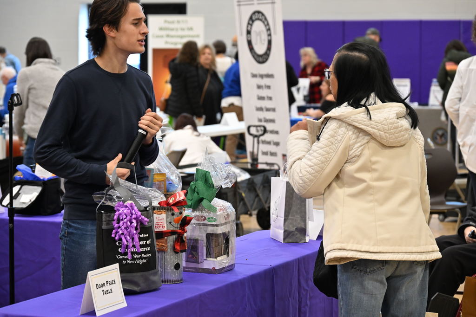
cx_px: 238
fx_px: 1521
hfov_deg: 17.8
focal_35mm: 115
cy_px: 158
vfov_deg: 11.9
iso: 3200
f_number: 6.3
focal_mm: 115
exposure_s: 1/100
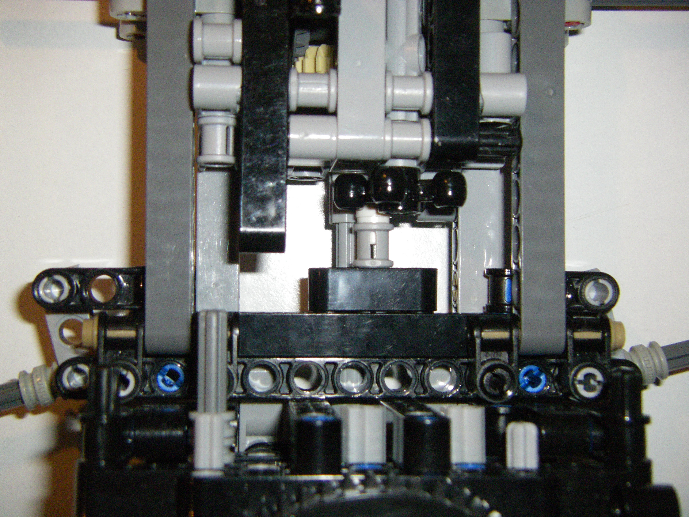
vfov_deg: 23.7
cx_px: 344
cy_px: 258
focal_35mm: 62
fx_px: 1234
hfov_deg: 31.2
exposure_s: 1/60
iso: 500
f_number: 7.5
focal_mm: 10.3
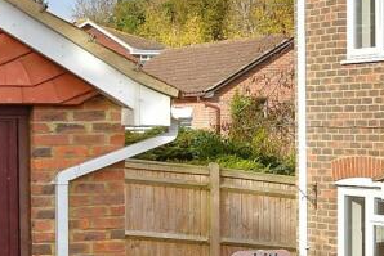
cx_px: 228
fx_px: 1099
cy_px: 154
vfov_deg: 13.3
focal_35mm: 103
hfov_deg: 19.8
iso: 200
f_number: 8
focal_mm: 20
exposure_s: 1/250
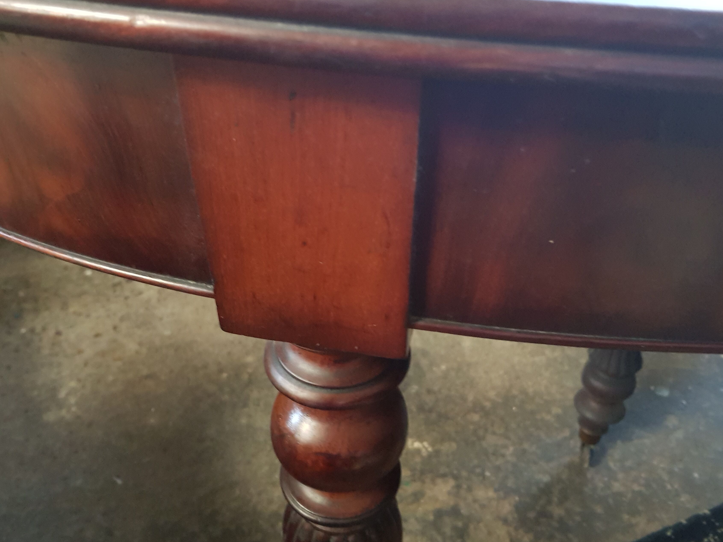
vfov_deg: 45.4
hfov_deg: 58.3
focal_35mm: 31
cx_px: 369
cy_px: 266
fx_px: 647
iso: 500
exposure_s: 1/10
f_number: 1.7
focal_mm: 4.2
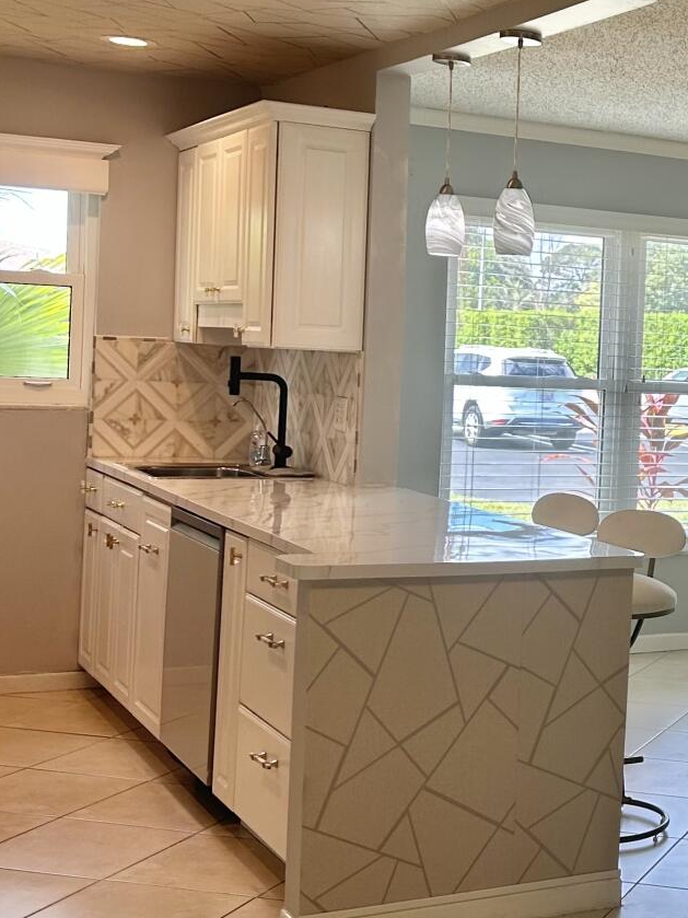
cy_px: 419
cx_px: 817
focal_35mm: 62
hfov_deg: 21.9
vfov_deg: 31.2
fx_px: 1643
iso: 50
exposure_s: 1/135
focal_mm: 5.7
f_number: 1.5
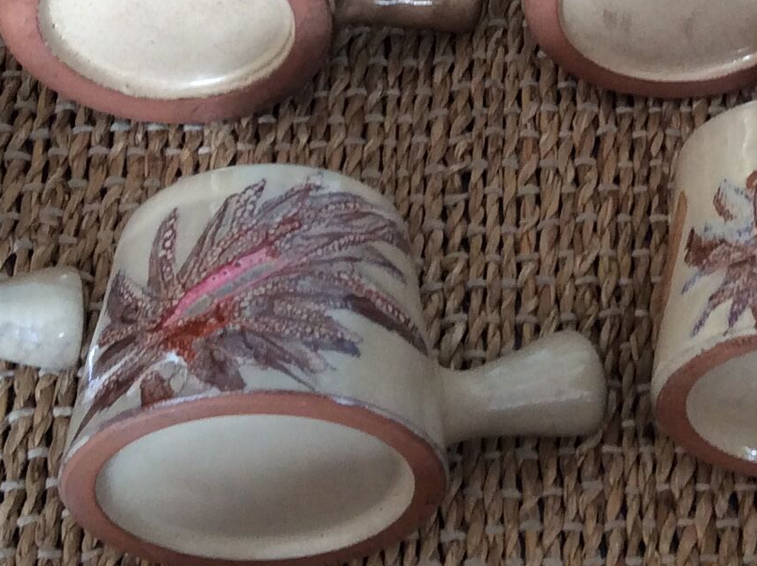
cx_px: 525
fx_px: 2140
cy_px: -19
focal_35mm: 98
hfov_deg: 20.0
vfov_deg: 14.8
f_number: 2.4
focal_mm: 3.3
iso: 64
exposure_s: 1/25
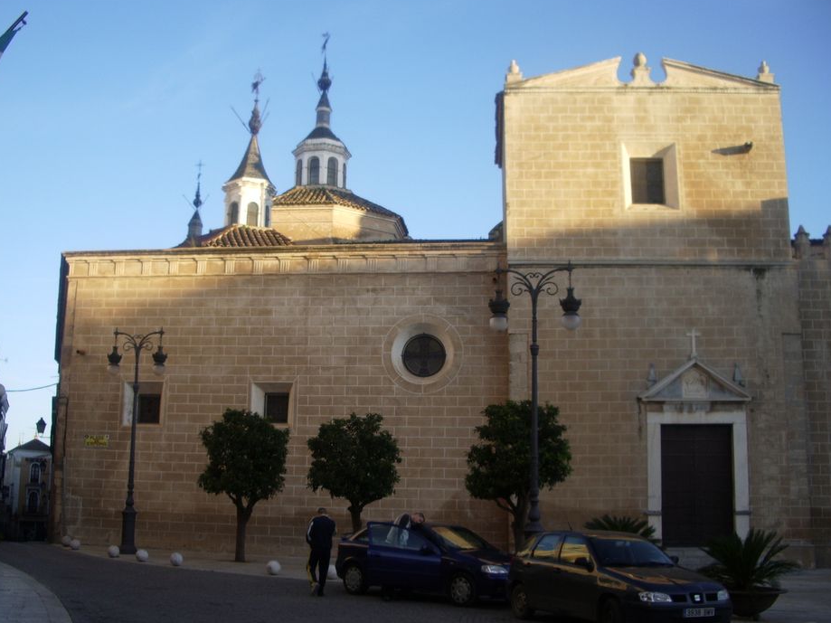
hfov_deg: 47.8
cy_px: 319
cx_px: 380
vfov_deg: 36.8
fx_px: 936
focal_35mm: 39
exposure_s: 1/250
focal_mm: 5.8
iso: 50
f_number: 2.6
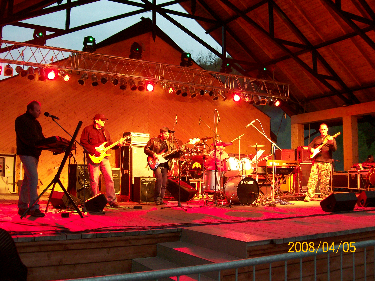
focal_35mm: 36
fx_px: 390
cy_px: 140
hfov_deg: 51.4
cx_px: 188
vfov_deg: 39.7
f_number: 2.7
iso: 160
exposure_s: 1/11.7
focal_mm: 6
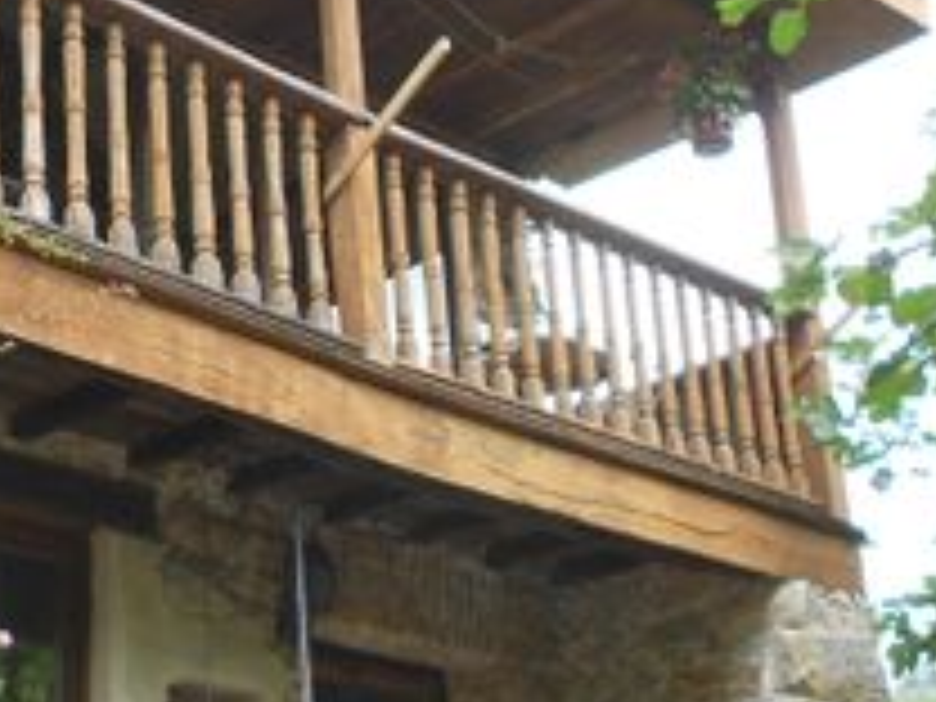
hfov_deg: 25.1
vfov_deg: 19.6
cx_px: 72
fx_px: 2028
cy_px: 436
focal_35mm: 75
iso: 80
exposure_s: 1/100
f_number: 3.2
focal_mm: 4.6
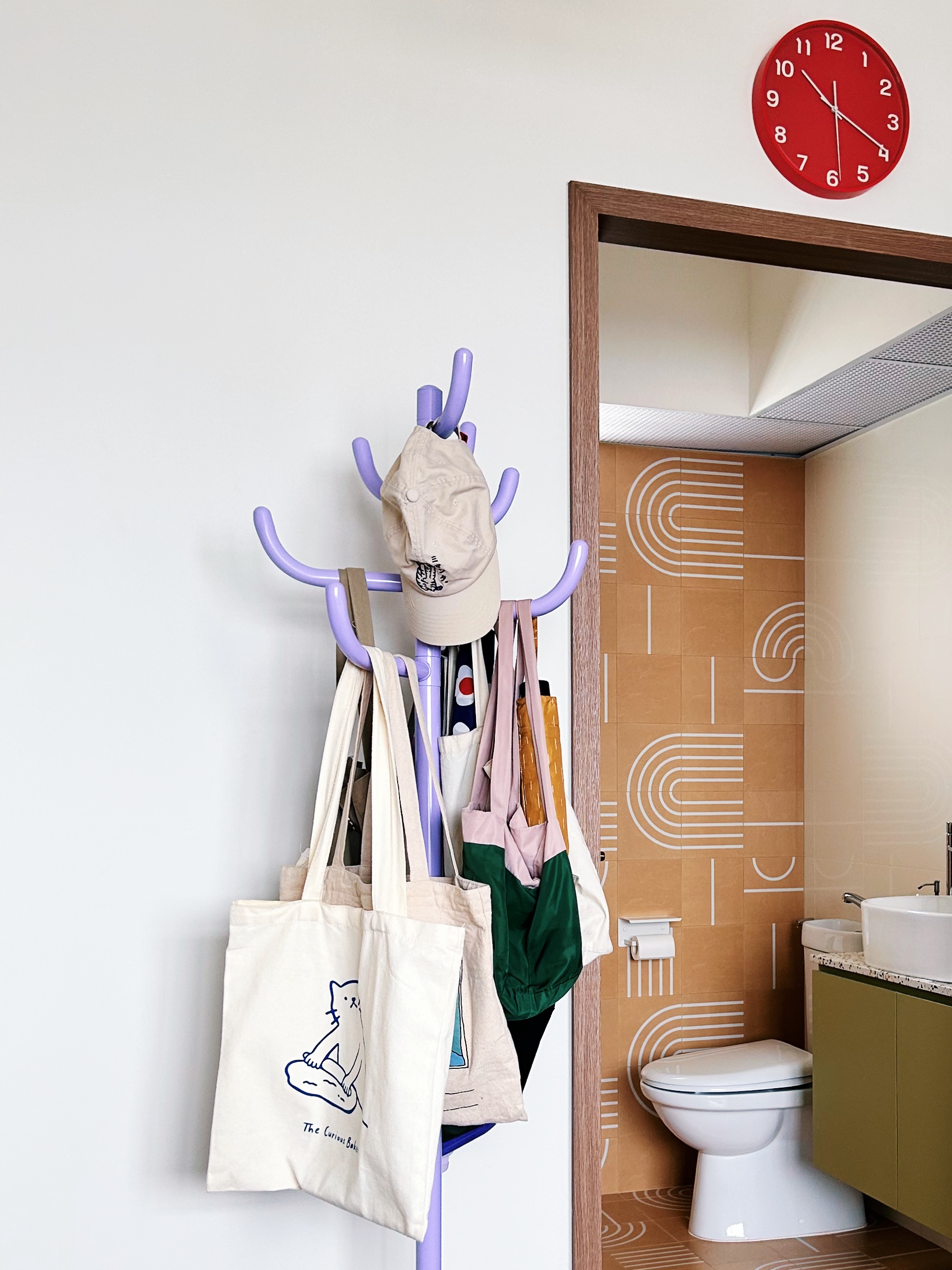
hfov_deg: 34.7
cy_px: 794
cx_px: 662
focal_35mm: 41
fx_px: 1503
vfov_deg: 45.4
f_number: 1.5
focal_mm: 5.7
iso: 64
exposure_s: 1/121
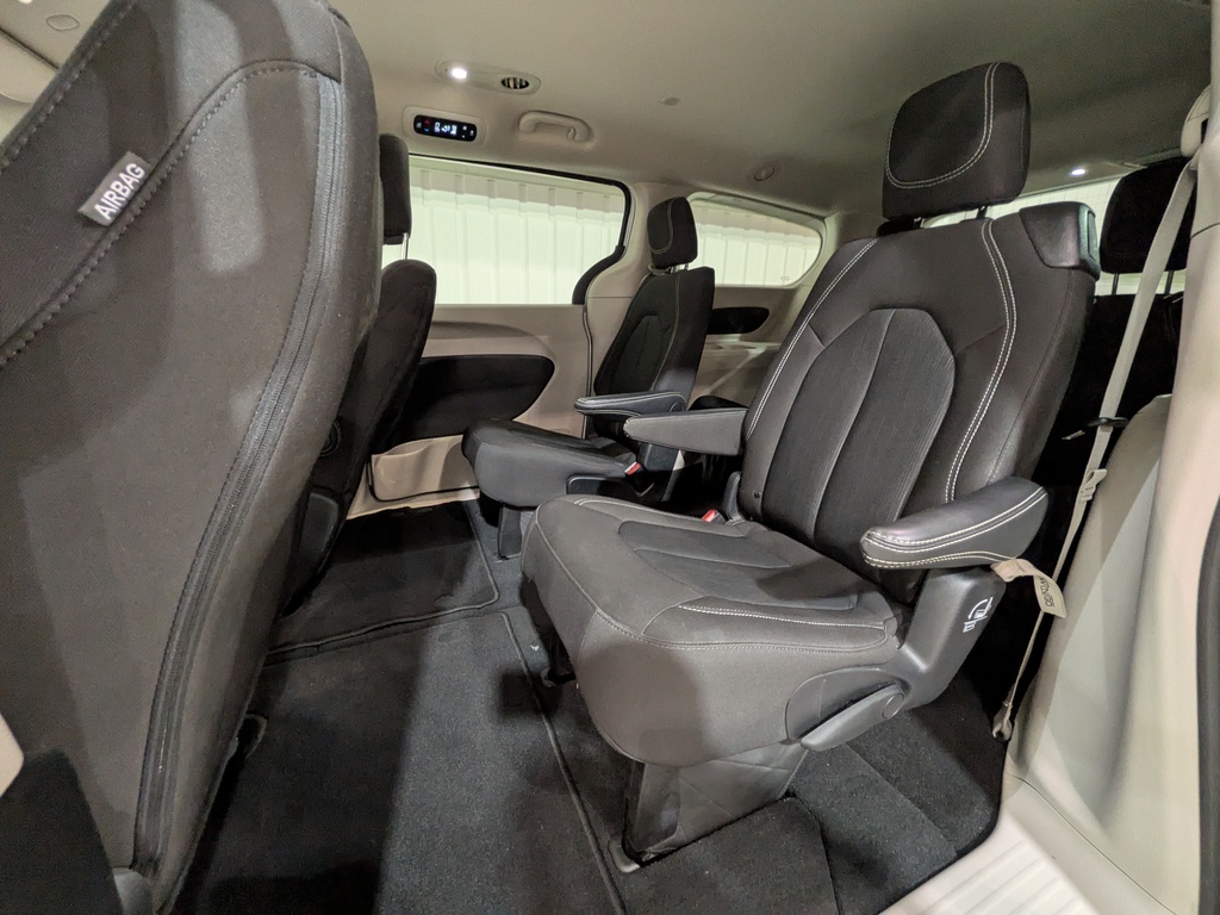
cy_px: 458
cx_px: 610
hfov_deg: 102.1
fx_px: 493
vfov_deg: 85.7
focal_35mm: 14
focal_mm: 1.83
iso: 446
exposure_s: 1/24
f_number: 2.2
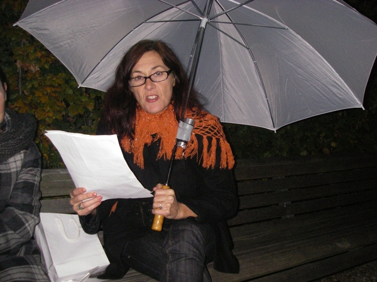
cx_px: 188
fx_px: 414
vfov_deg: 37.7
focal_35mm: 38
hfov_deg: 49.0
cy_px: 141
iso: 400
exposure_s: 1/40
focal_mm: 6.3
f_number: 3.3
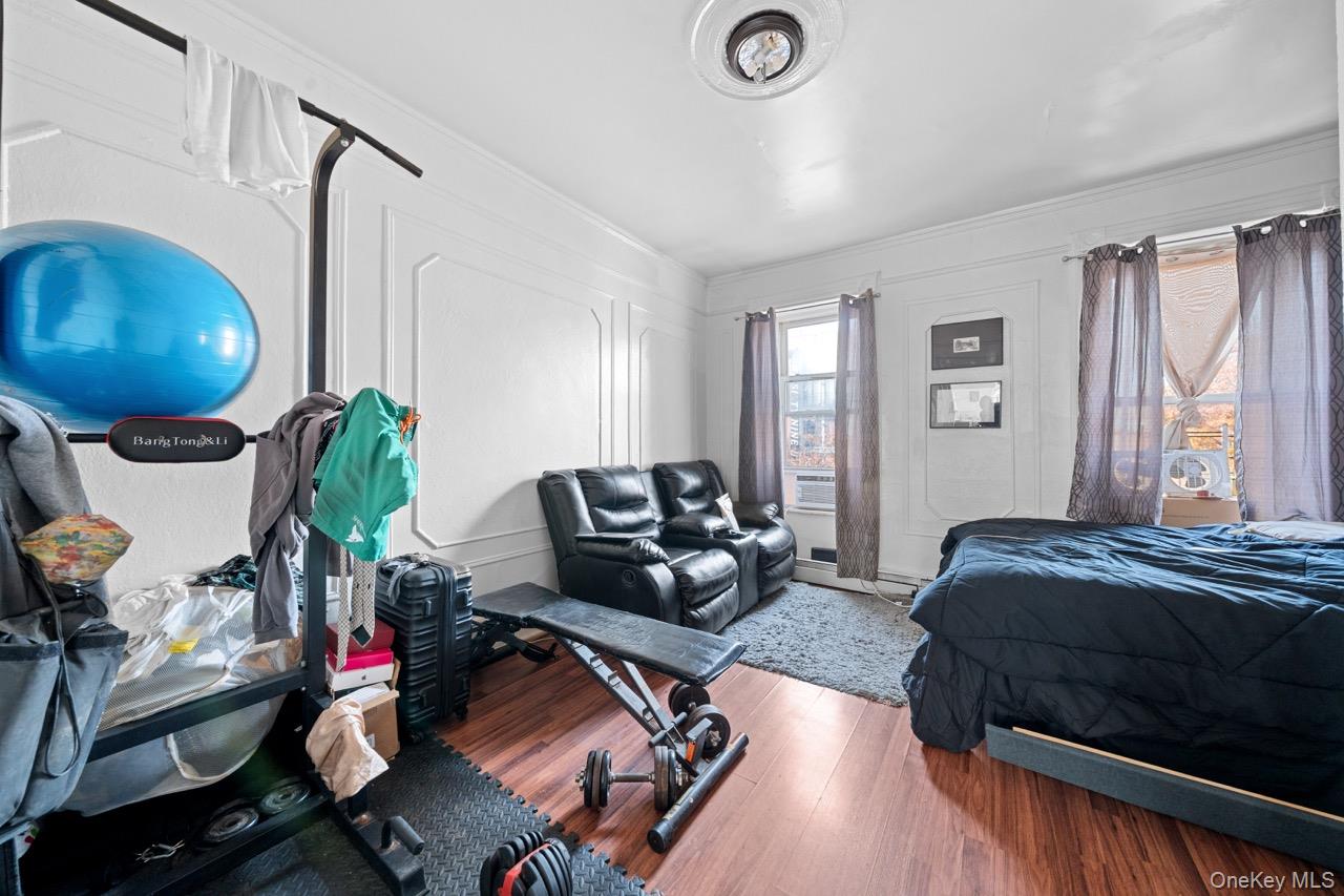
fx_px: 448
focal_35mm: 12
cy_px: 448
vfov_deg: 90.0
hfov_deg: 112.6
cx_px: 672
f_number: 8
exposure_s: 1
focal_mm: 12
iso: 320
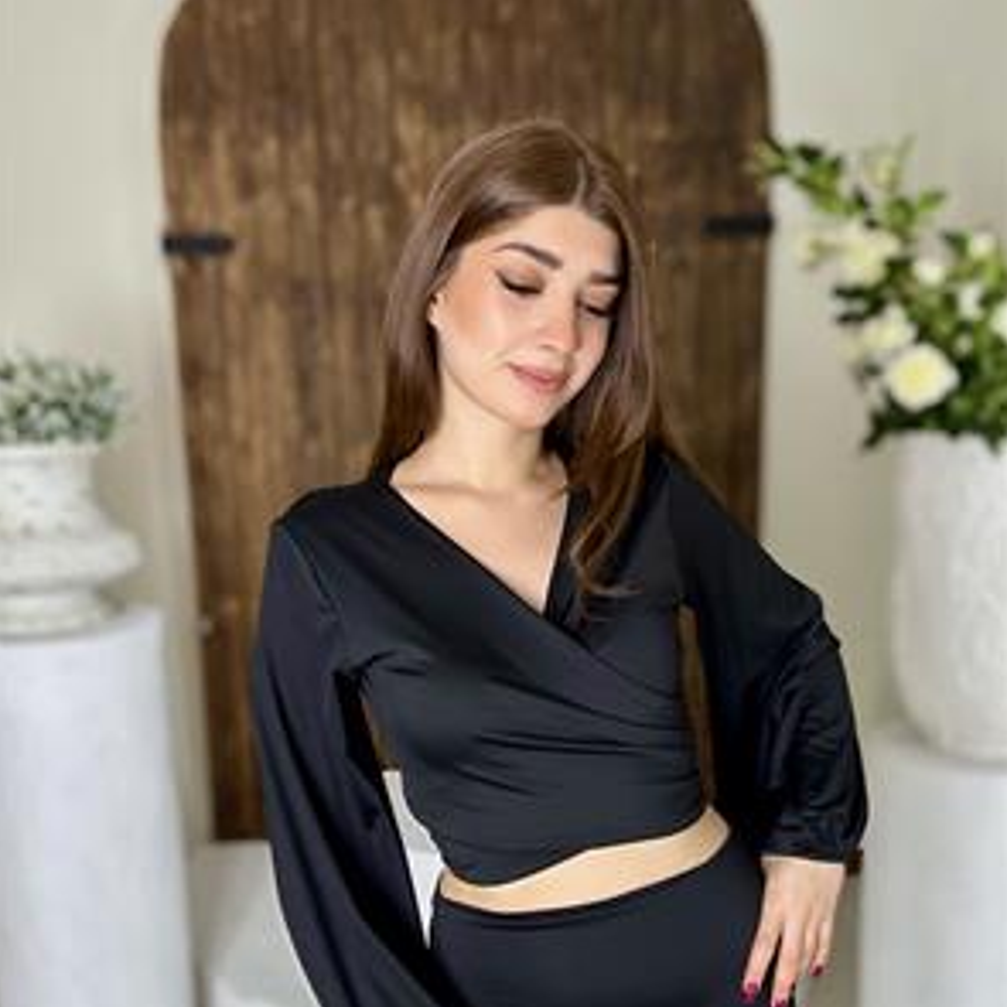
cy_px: 621
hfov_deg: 46.0
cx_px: 502
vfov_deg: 45.7
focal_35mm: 36
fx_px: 1185
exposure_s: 1/100
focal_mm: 2.69
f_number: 1.9
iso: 32
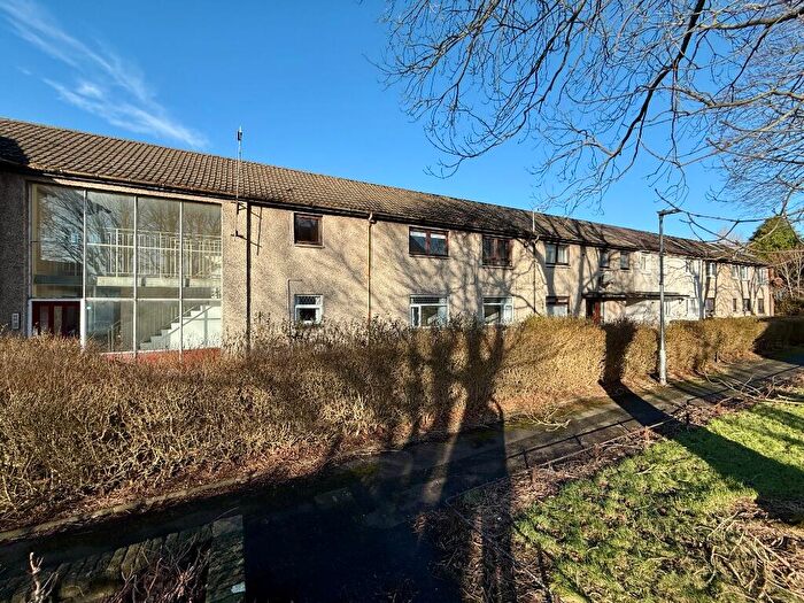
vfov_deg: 85.7
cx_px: 402
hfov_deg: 102.1
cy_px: 302
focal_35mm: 14
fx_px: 325
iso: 50
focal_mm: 2.22
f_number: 2.2
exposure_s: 1/779
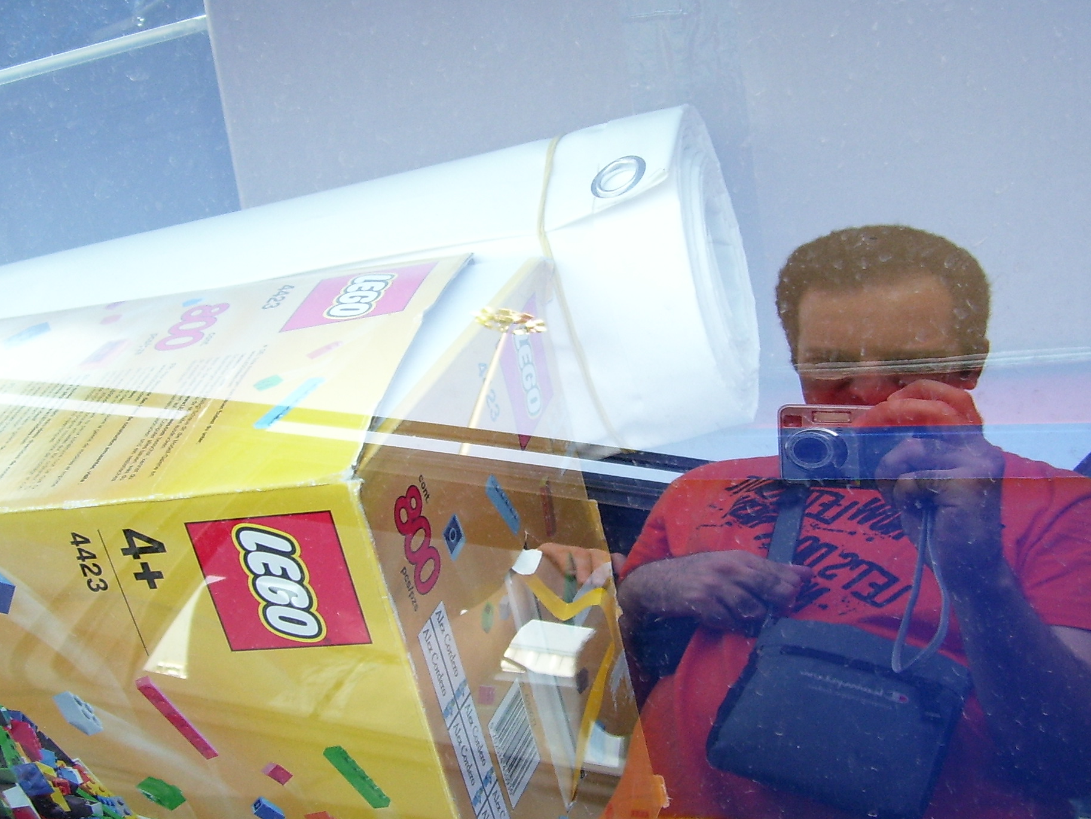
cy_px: 414
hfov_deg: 39.7
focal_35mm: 48
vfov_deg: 30.3
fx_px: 1513
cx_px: 535
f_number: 2.7
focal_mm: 5.6
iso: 80
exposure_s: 1/90
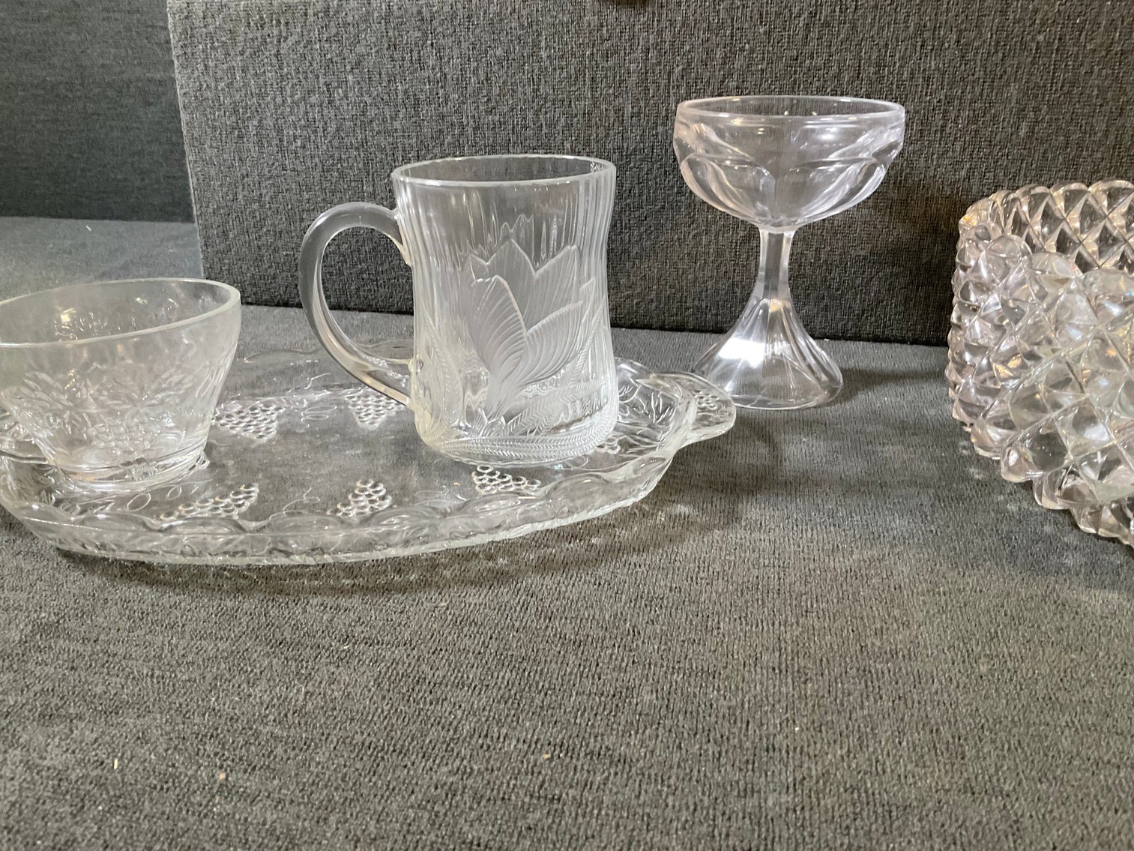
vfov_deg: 48.2
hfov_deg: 61.7
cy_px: 426
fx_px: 950
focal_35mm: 29
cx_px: 567
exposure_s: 1/60
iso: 200
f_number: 1.8
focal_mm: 3
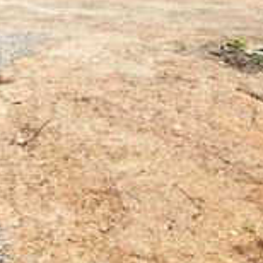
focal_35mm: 69
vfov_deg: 23.2
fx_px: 593
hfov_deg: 24.2
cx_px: 17
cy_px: -40
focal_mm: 6.72
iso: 110
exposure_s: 1/1500
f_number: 1.7
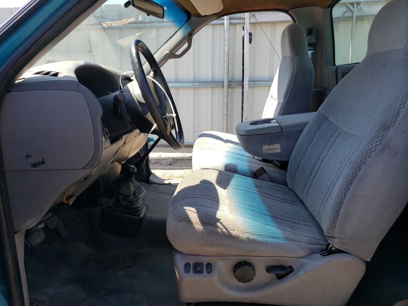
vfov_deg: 53.1
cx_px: 204
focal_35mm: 26
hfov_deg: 67.3
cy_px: 153
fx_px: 306
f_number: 1.5
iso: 50
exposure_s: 1/909
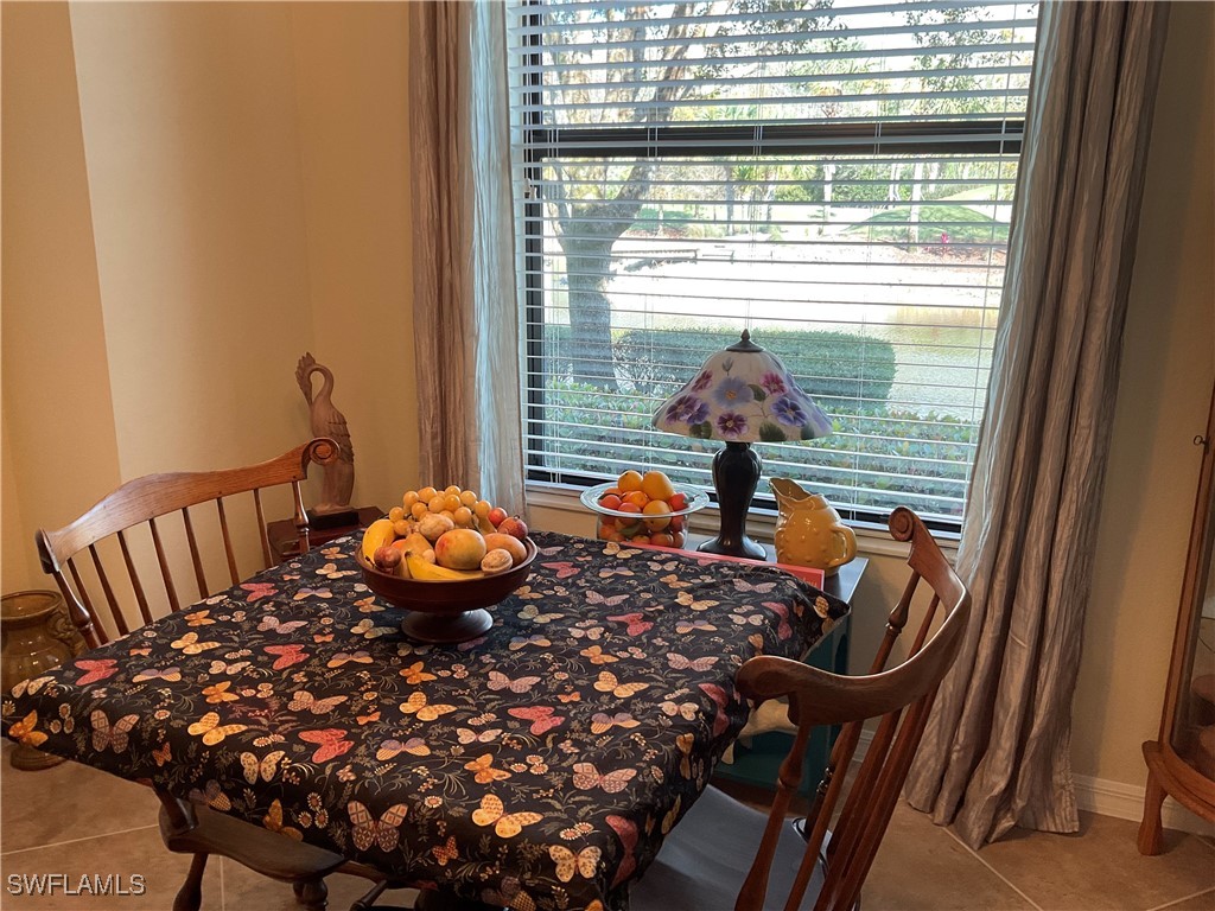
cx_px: 608
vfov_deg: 48.2
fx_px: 1018
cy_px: 456
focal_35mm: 29
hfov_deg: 61.7
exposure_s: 1/120
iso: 50
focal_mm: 3
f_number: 1.8
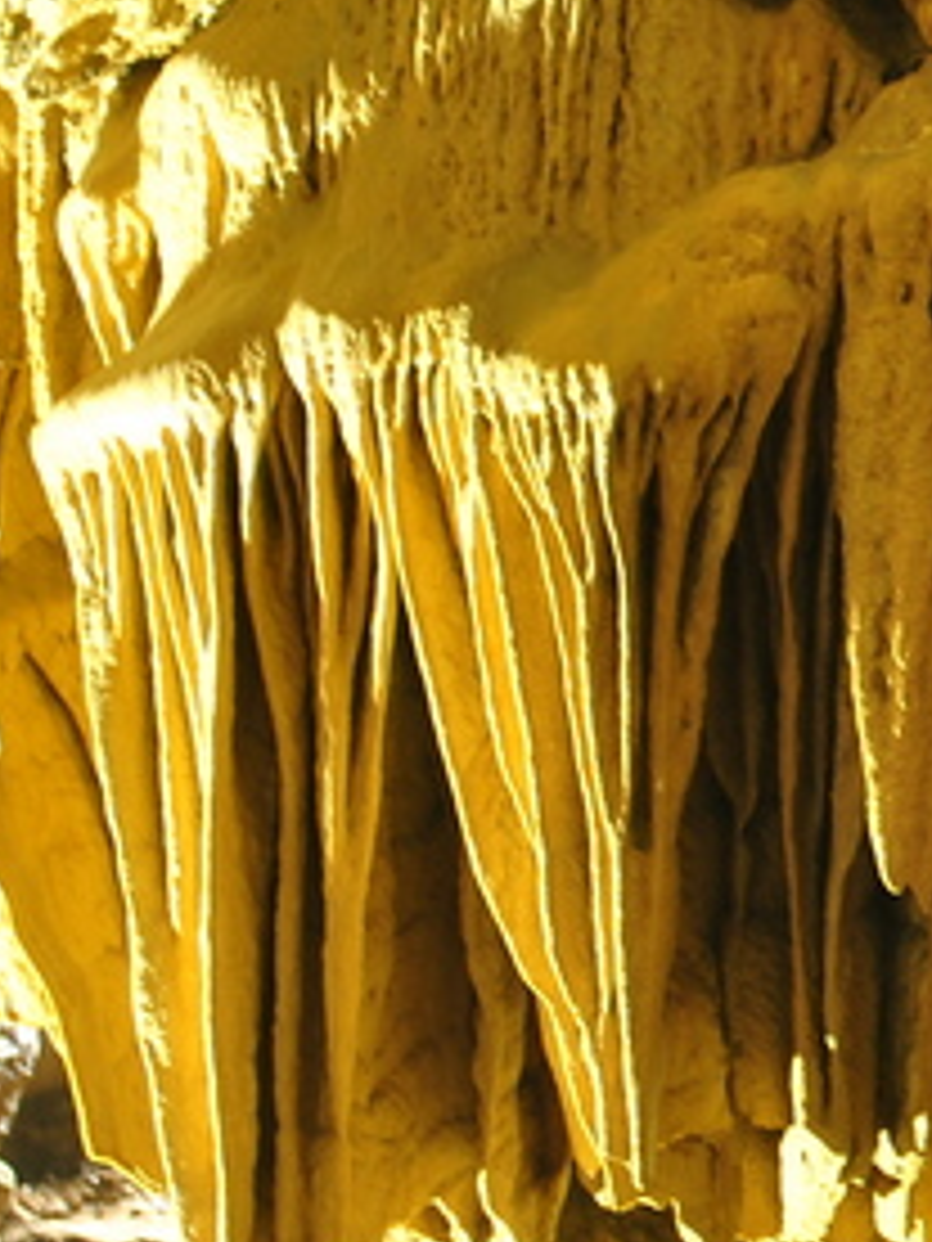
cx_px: 2143
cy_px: 529
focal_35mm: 188
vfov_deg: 10.5
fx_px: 6749
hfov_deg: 7.4
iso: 100
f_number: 5.6
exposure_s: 25
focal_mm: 36
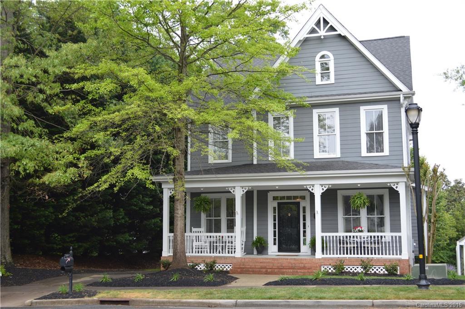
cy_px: 154
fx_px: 561
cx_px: 232
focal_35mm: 44
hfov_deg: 45.0
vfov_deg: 30.8
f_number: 5.6
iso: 110
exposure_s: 1/125
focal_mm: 29
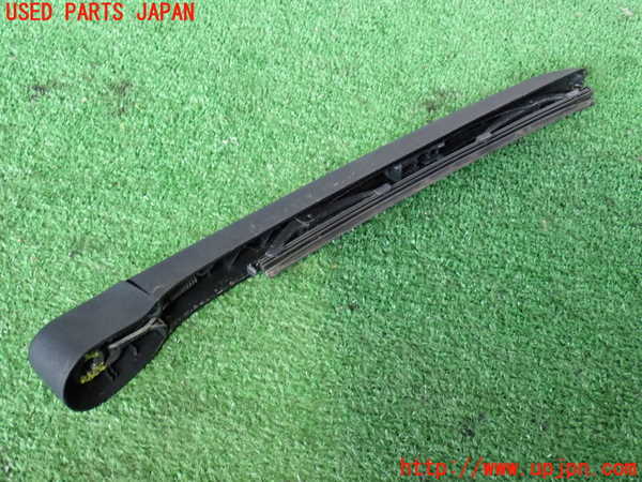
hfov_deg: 40.4
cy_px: 241
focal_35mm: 47
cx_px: 321
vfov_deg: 30.9
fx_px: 872
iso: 800
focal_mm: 8.4
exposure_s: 1/30
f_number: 3.1
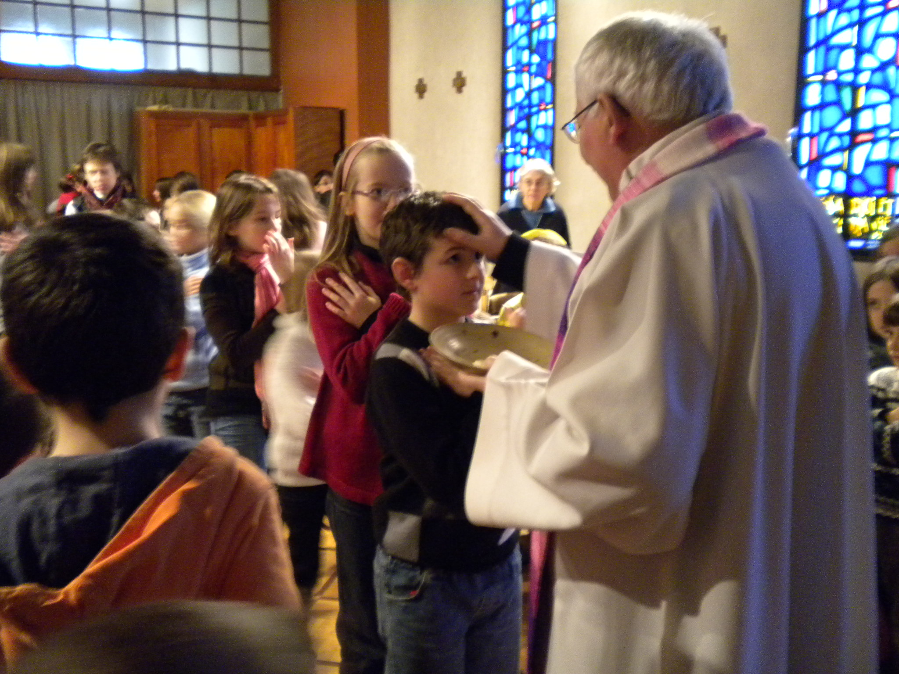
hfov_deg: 52.6
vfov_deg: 40.7
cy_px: 337
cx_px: 450
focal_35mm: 35
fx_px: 909
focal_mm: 6.3
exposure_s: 1/8.8
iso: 602
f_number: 3.1
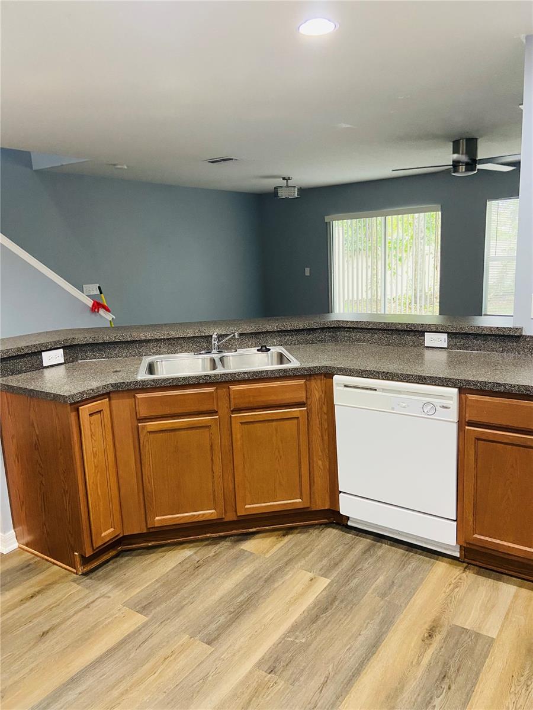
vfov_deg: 67.3
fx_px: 534
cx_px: 266
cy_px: 355
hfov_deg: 53.1
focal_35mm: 26
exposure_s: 1/60
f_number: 1.8
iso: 320
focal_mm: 4.25
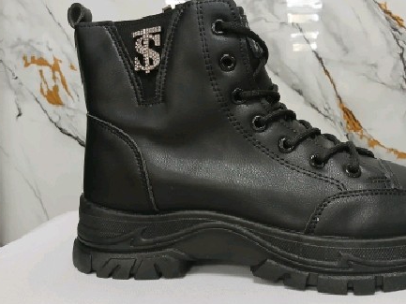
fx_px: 422
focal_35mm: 36
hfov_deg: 50.8
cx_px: 254
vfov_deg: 39.7
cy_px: 150
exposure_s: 1/30
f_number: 1.8
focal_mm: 3.98
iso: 250
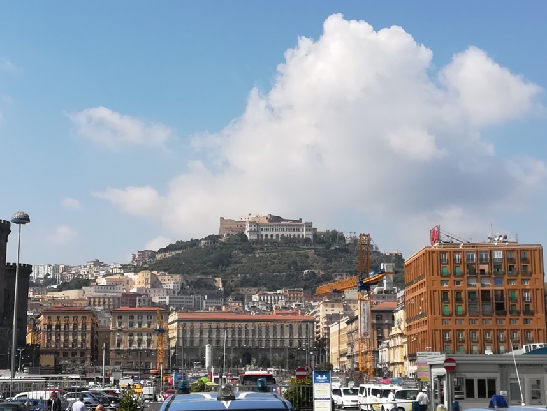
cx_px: 249
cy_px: 182
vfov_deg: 22.3
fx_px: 1043
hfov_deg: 29.4
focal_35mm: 66
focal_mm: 3.83
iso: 50
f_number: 2.2
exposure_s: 1/1295
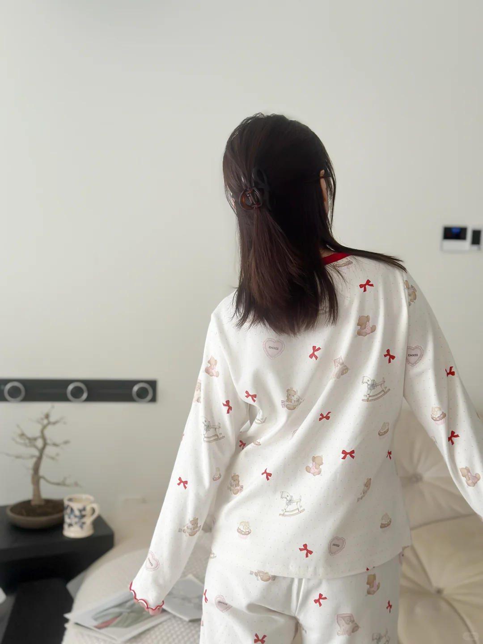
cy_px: 322
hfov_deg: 30.3
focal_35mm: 48
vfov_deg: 39.7
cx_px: 242
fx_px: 893
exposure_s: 1/125
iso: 64
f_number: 1.8
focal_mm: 6.86
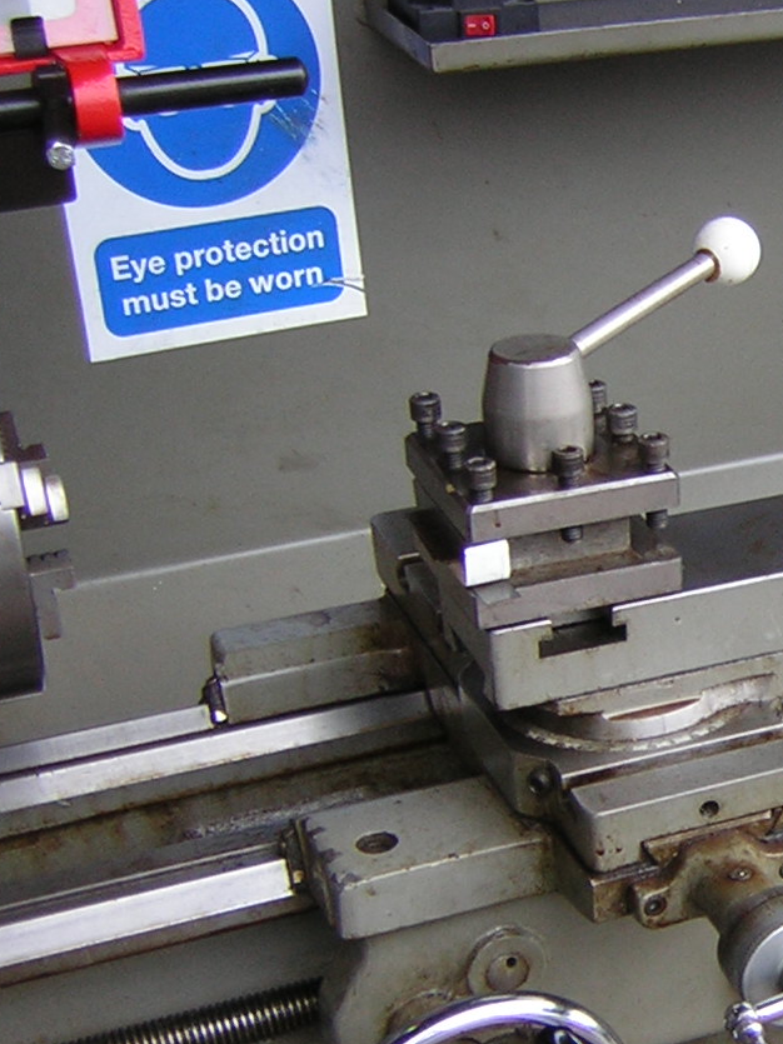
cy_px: 658
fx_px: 2082
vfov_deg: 28.1
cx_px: 982
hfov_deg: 19.8
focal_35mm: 69
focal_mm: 4.7
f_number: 2.6
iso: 50
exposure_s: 1/47.6
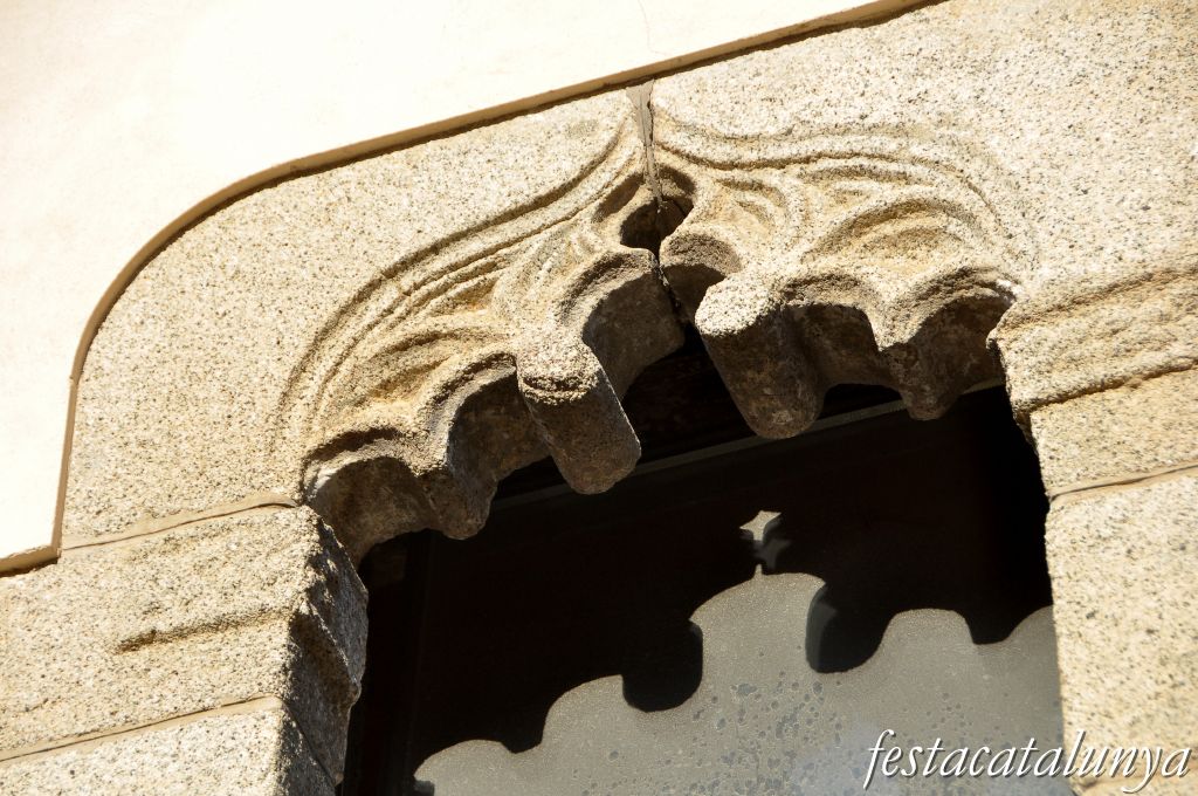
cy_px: 398
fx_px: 5235
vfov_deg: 8.7
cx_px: 599
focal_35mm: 158
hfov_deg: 13.1
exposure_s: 1/500
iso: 200
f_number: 5.6
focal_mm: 105
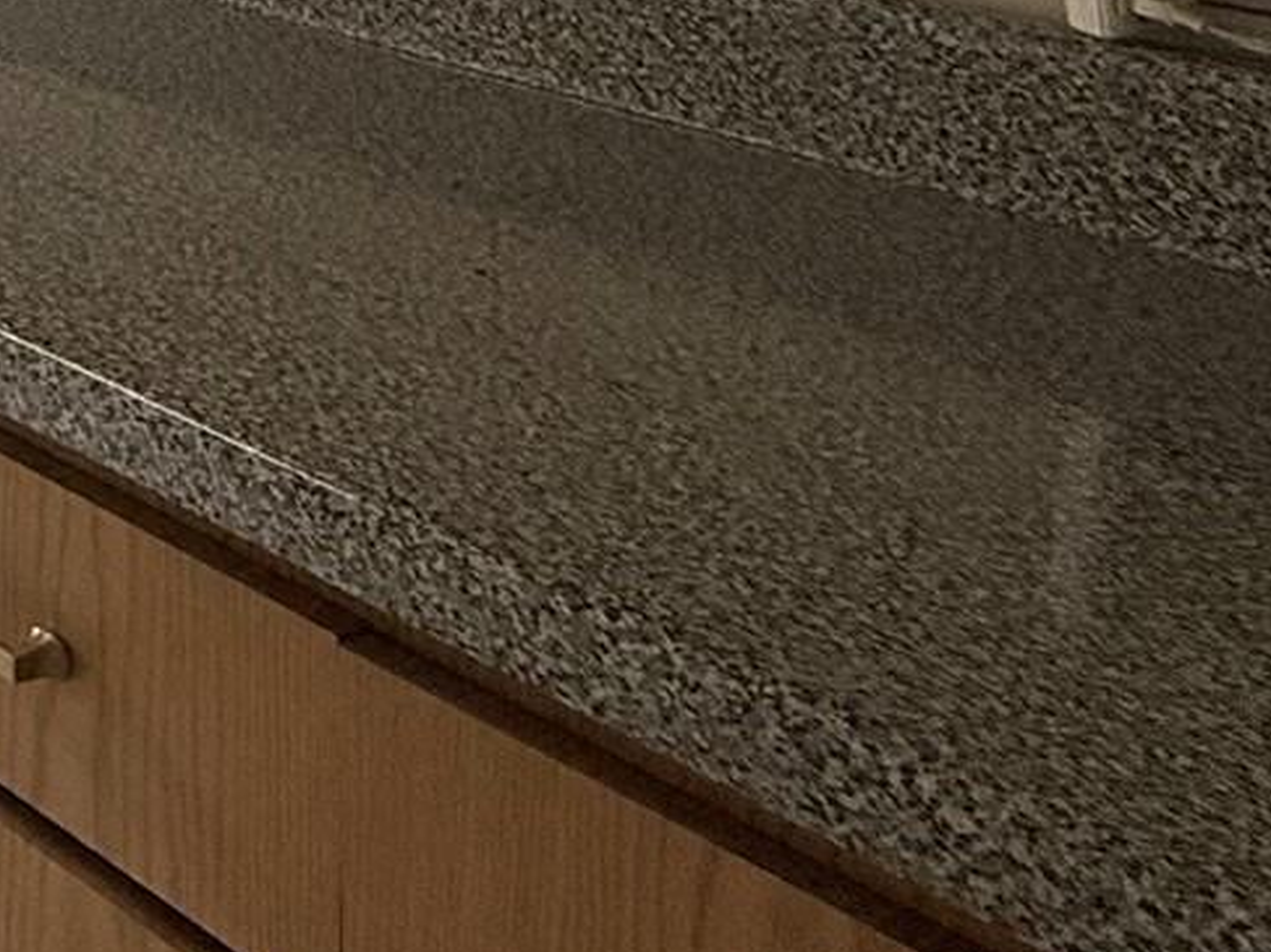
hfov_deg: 22.1
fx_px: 2165
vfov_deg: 20.4
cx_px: -944
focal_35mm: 59
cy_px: -560
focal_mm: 2.22
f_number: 2.2
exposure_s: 1/120
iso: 125
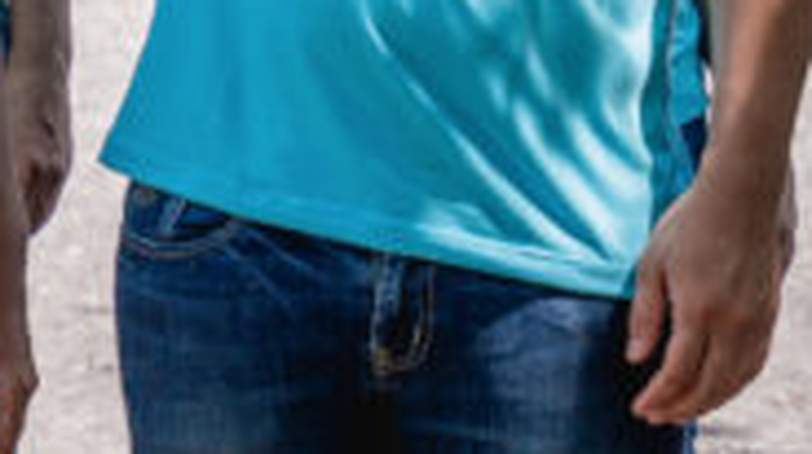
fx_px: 8796
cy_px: -875
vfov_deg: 2.9
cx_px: -163
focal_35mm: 409
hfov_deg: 5.3
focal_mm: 70
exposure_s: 1/1250
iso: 200
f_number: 2.8
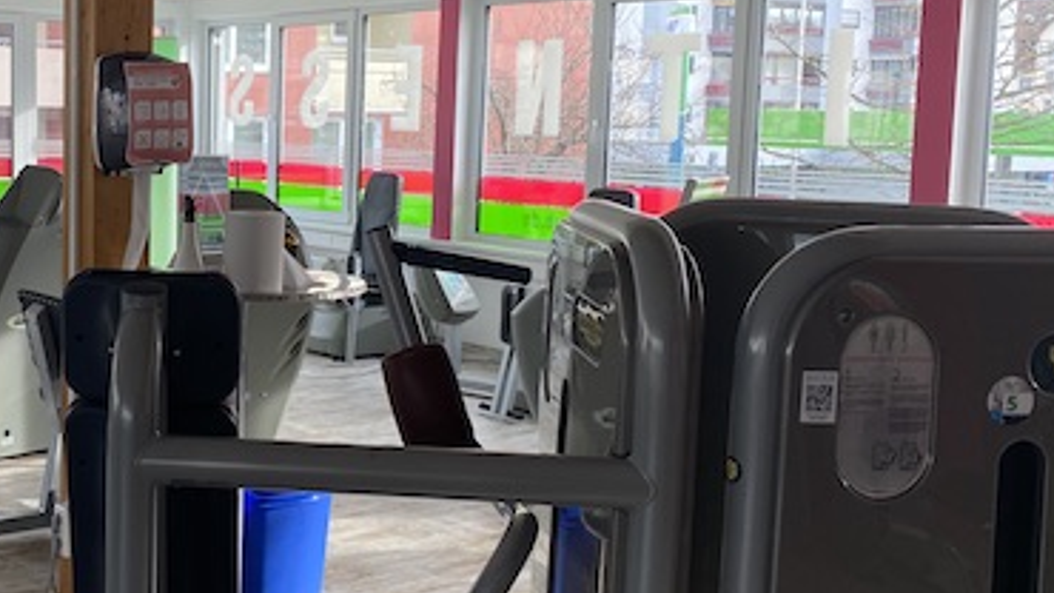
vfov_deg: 24.4
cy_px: 274
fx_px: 1369
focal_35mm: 49
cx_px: 188
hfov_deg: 40.1
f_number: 1.8
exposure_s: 1/122
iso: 50
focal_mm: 4.25
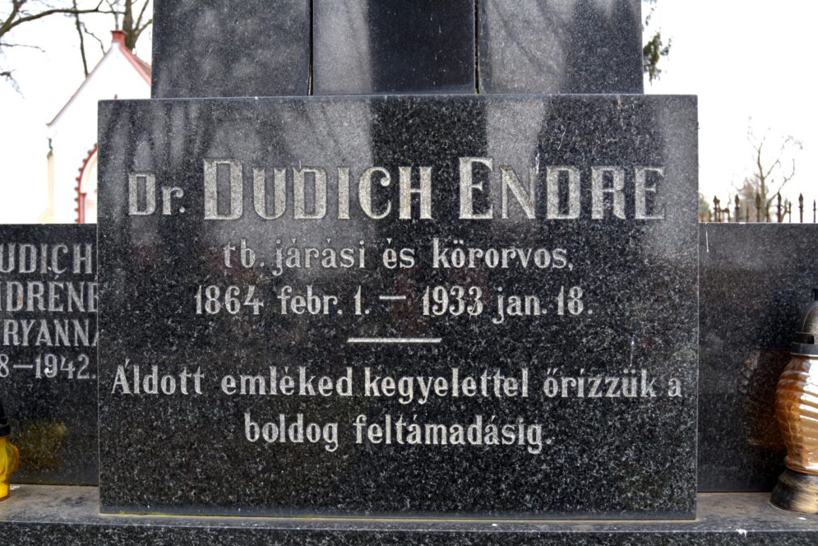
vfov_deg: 37.4
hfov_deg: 53.7
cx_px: 400
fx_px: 807
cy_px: 280
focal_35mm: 36
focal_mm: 23
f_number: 6.3
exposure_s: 1/160
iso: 200
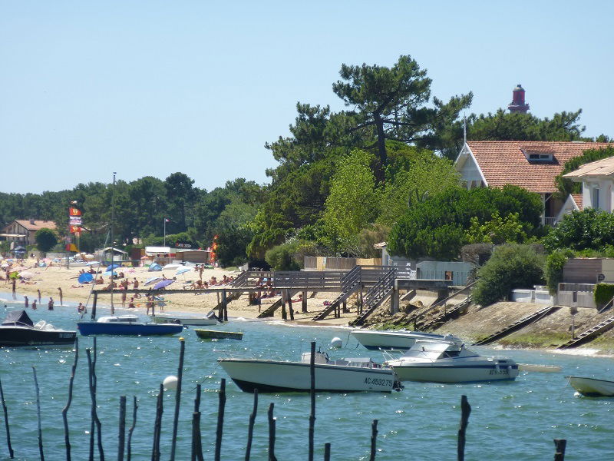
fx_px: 4718
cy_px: 230
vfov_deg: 5.6
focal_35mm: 266
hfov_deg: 7.4
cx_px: 307
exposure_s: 1/400
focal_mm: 47.7
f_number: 5.6
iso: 100
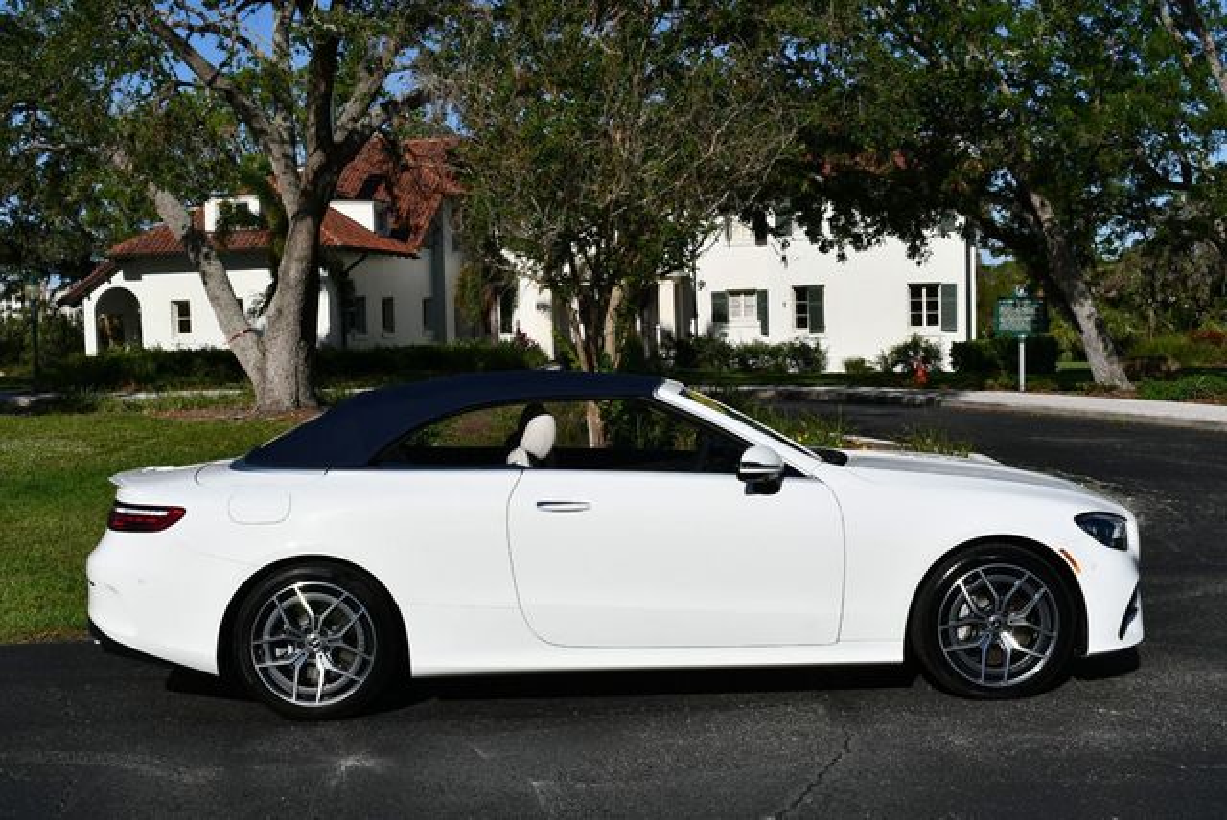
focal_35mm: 48
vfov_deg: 28.1
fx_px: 1637
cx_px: 614
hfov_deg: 41.1
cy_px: 410
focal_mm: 24
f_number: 10
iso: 100
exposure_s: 1/400
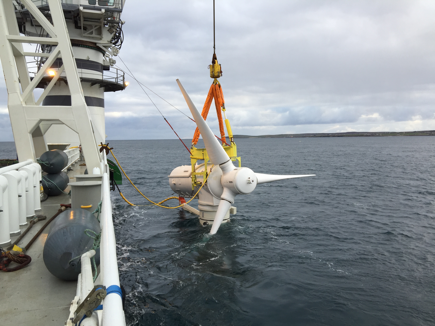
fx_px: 364
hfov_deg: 61.7
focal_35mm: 29
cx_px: 218
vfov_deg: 48.2
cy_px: 163
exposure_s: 1/170
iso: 32
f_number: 2.2
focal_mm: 4.15
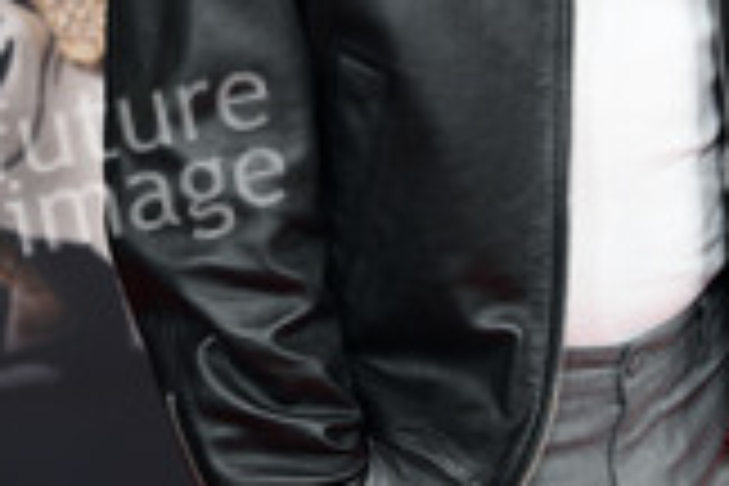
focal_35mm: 185
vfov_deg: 7.4
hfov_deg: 11.1
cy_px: -45
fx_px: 3746
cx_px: 544
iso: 800
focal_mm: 75
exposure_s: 1/160
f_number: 6.3
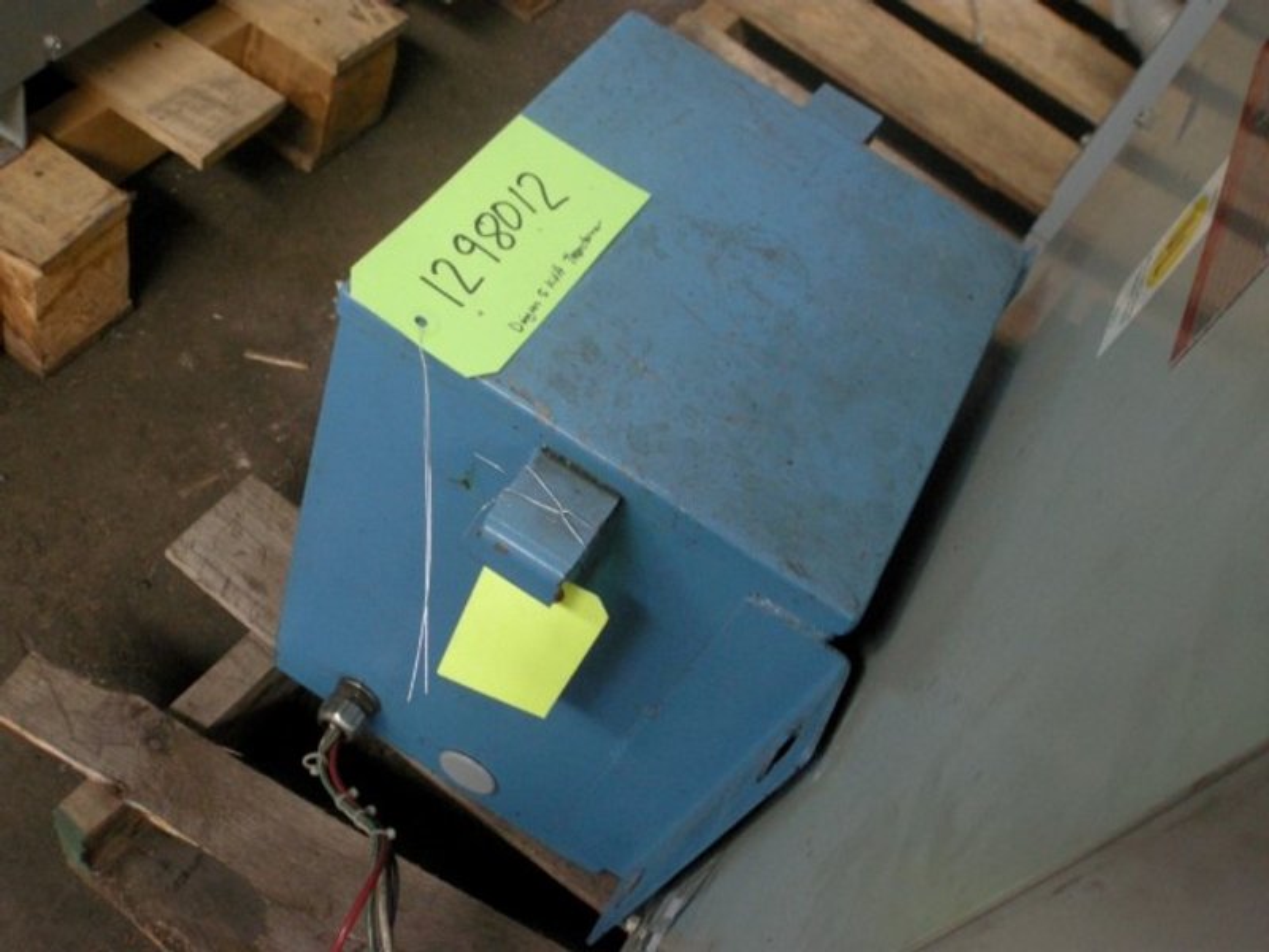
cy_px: 476
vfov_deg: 30.9
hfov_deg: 40.4
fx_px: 1723
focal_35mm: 47
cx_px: 634
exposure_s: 1/12.8
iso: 400
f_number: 3.1
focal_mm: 10.1
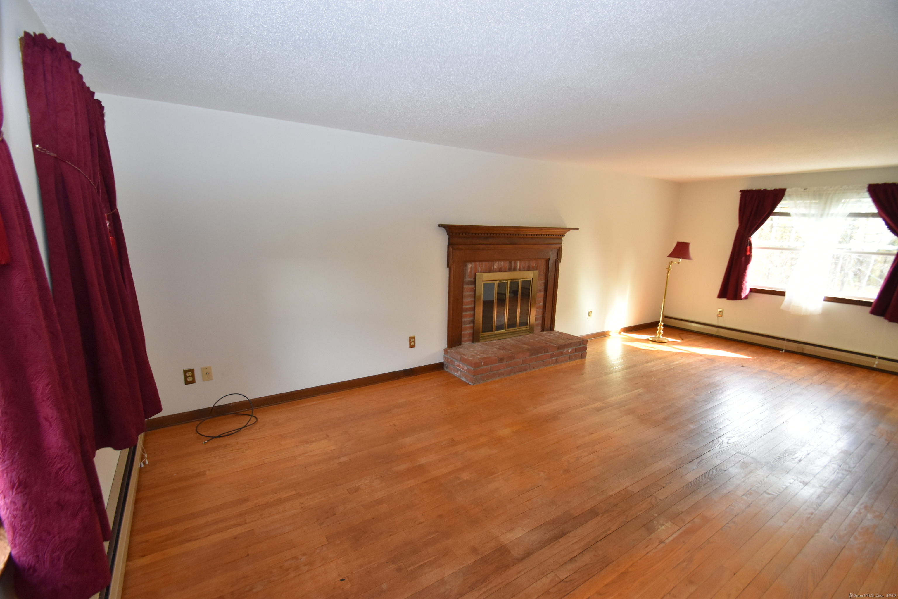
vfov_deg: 77.3
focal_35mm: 15
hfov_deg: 100.4
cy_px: 300
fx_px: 374
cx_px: 449
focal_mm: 10
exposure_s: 1/100
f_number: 5
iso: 800
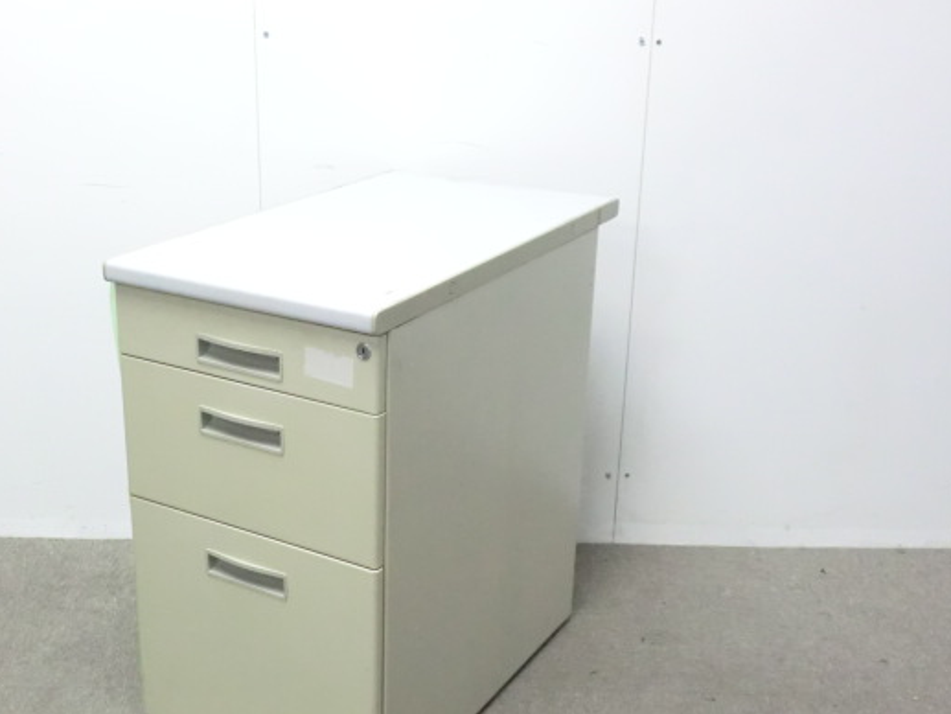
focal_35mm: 47
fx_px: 1292
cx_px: 372
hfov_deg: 40.2
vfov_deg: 30.9
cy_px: 407
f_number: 3.9
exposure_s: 1/40
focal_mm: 6.9
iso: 800
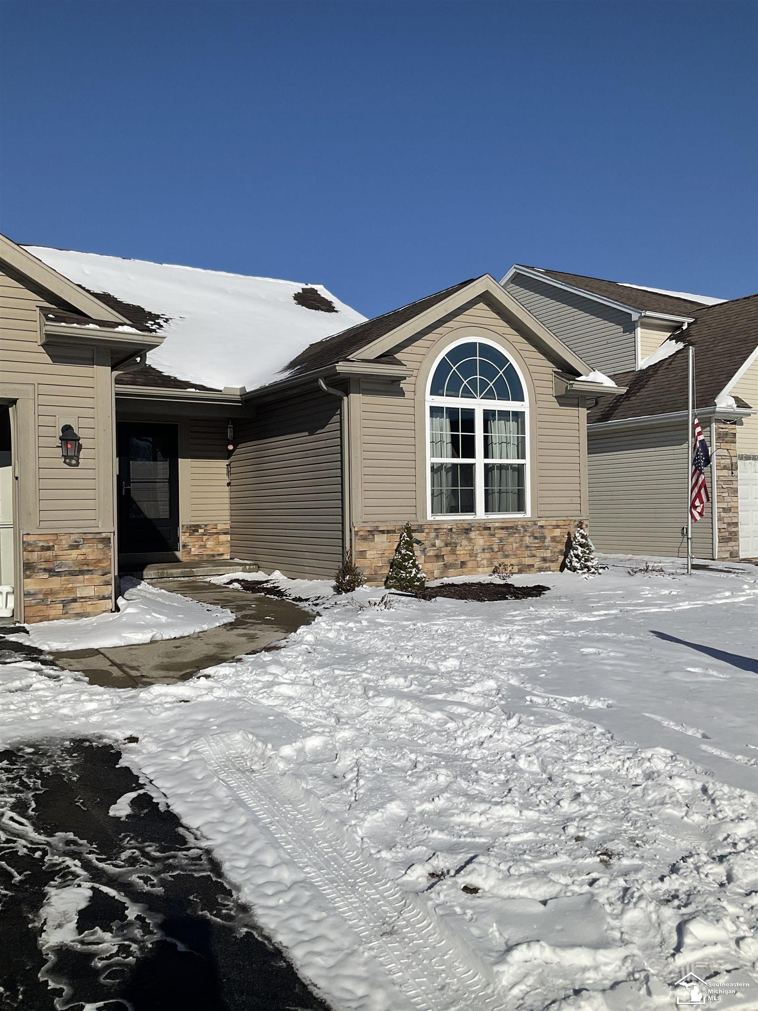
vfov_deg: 61.7
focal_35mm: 29
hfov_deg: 48.2
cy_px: 506
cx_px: 379
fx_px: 847
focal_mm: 3
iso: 16
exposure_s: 1/7407
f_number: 1.8
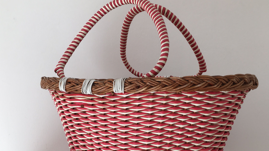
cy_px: 111
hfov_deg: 49.4
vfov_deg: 28.6
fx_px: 292
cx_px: 141
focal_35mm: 41
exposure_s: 1/115
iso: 25
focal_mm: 4.15
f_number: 2.2
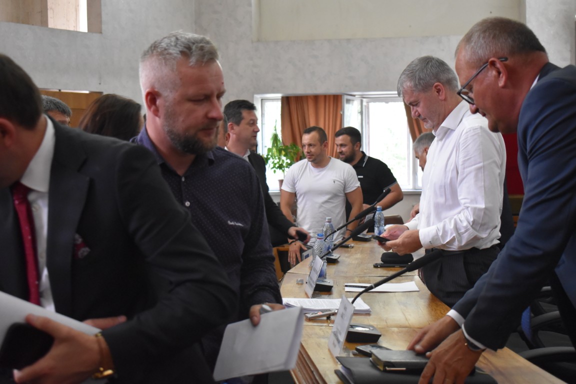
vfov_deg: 25.1
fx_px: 864
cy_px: 192
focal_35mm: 54
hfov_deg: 36.9
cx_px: 288
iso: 2500
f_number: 4.8
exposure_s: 1/60
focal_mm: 36
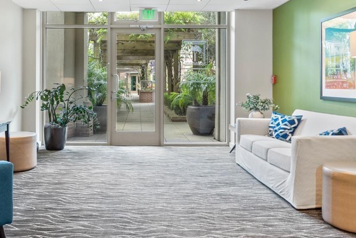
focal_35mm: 36
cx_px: 138
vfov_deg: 36.6
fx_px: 356
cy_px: 83
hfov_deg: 52.6
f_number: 8
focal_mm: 20
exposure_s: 1/8
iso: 800
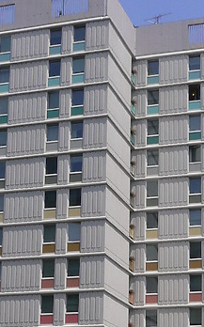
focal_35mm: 96
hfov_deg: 13.6
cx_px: 65
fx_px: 855
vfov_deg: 21.4
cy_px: 265
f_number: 5.6
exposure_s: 1/500
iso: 80
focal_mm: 5.8
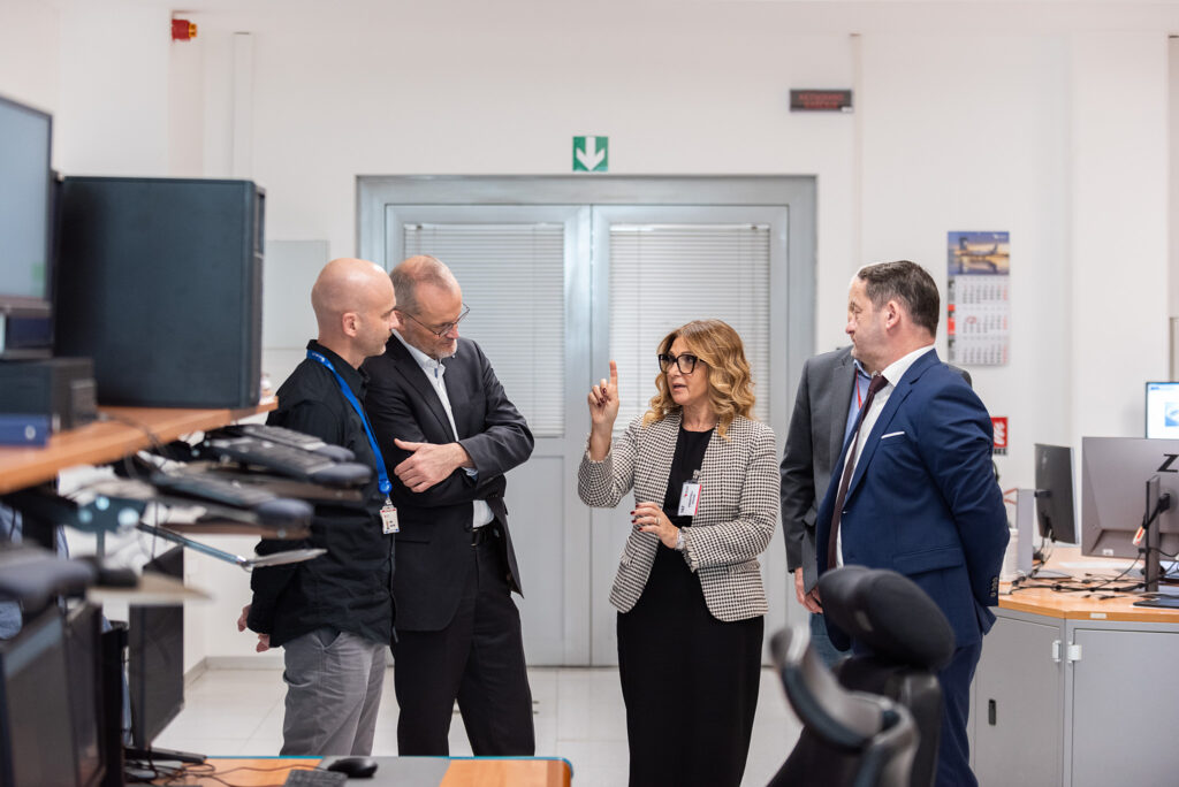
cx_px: 590
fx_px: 2556
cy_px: 394
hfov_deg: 26.0
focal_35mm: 78
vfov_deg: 17.5
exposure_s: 1/200
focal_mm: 78
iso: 2000
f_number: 2.8
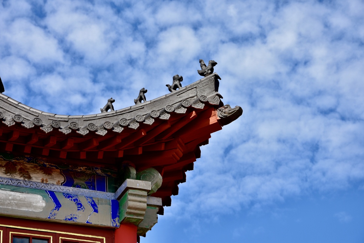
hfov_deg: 19.4
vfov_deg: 13.1
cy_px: 122
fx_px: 1062
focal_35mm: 105
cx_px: 182
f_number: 8
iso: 100
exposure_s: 1/200
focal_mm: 70
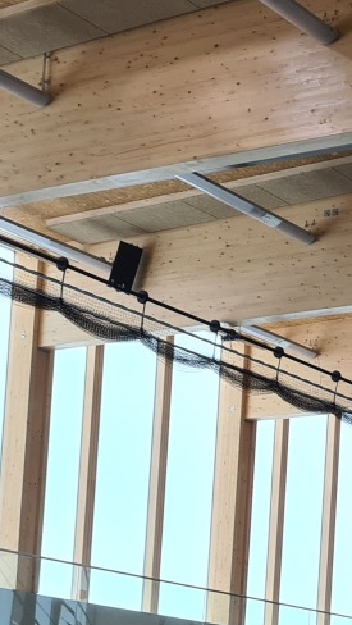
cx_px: 776
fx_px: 1442
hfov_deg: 11.9
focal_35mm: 87
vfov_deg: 22.8
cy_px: 719
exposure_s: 1/106
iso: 50
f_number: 1.8
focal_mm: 5.4
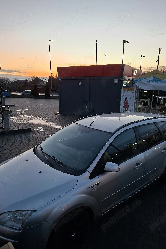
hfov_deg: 53.1
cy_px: 124
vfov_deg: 73.7
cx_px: 85
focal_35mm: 24
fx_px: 166
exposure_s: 1/100
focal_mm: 5.54
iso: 100
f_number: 1.8
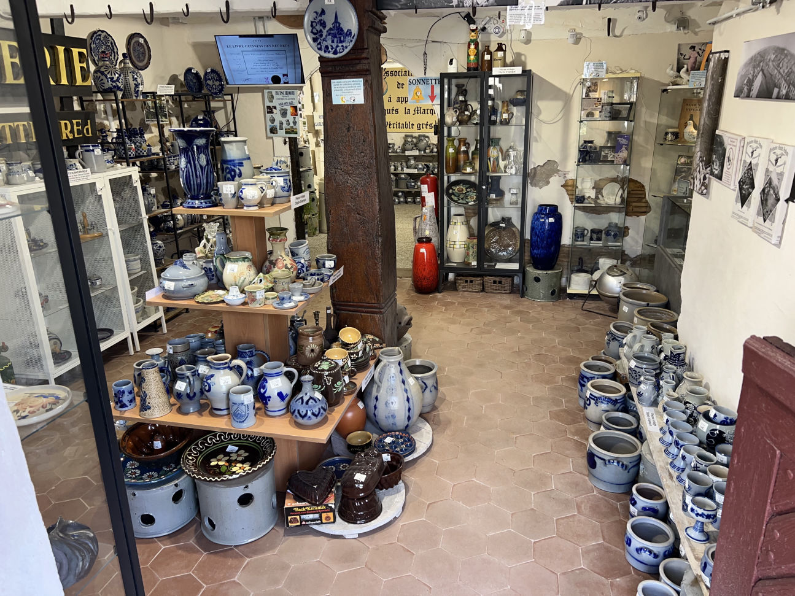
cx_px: 398
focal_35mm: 26
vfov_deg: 53.1
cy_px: 298
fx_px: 597
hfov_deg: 67.3
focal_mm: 5.7
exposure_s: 1/100
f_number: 1.5
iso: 80
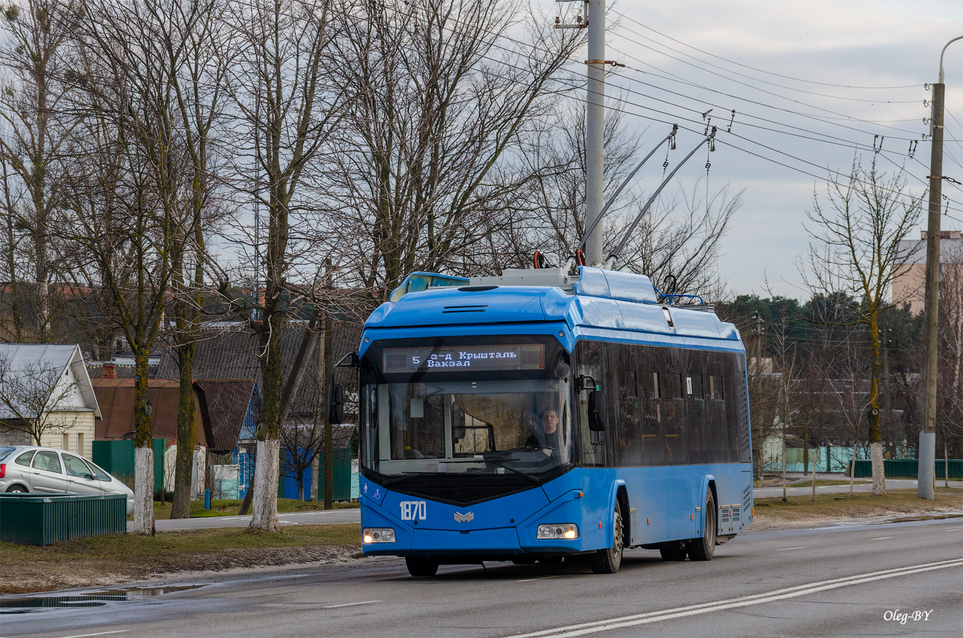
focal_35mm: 180
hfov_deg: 11.4
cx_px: 482
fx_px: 4805
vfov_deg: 7.6
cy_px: 319
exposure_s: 1/500
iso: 320
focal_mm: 120
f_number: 8
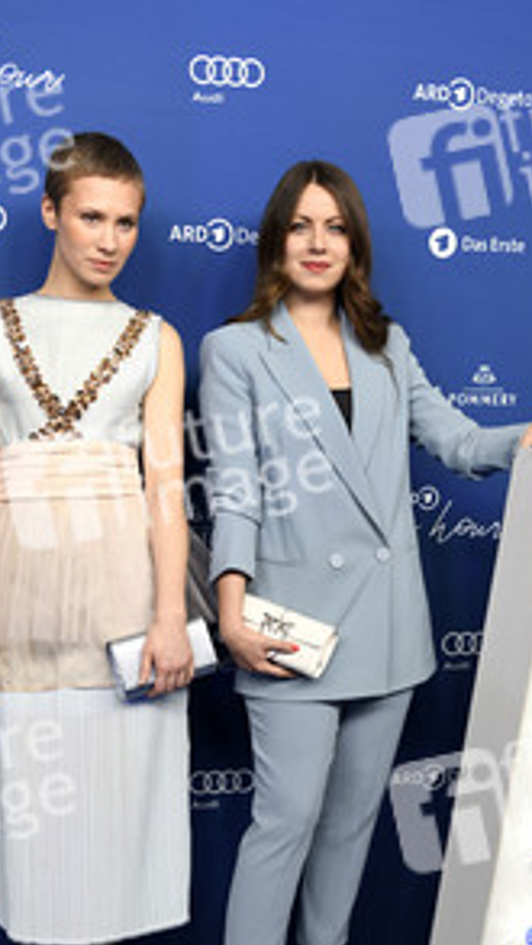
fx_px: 1253
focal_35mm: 50
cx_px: 261
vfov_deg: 40.8
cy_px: 635
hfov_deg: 24.0
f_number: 4
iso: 800
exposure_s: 1/250
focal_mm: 35
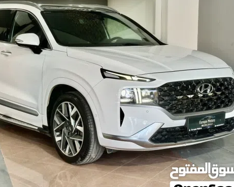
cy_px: 88
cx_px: 92
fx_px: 457
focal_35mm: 66
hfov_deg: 28.6
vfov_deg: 23.1
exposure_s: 1/100
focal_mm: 6.86
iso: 50
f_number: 1.78
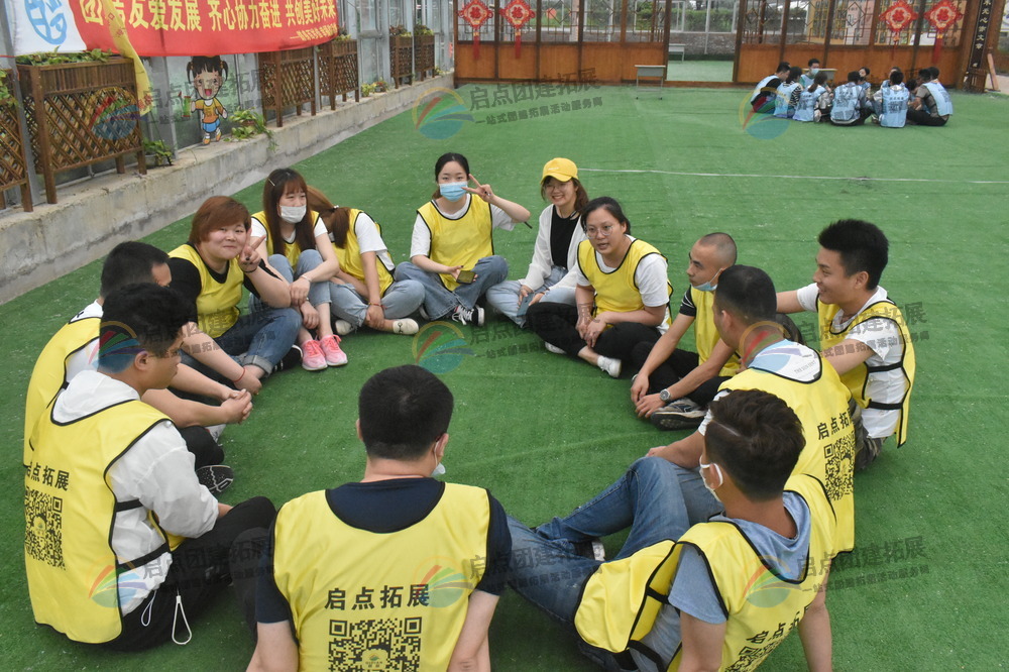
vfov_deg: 43.6
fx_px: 841
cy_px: 336
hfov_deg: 61.9
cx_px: 504
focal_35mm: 30
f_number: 11
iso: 6400
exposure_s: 1/500
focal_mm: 20
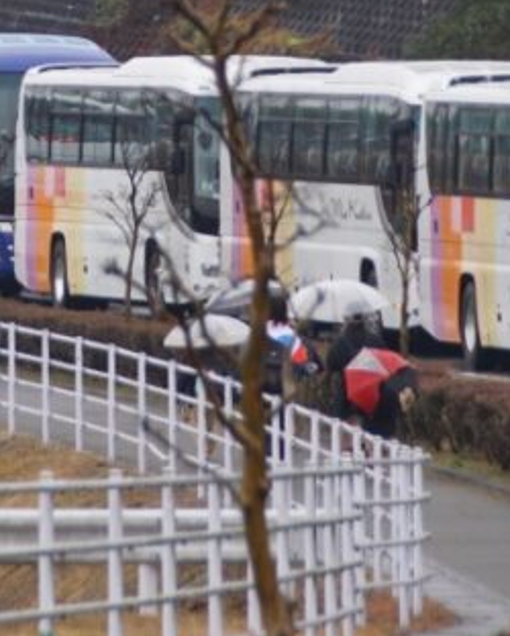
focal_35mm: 739
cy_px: 55
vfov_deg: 2.6
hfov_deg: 2.1
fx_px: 13930
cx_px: -67
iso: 250
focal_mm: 160
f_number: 6.3
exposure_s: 1/250
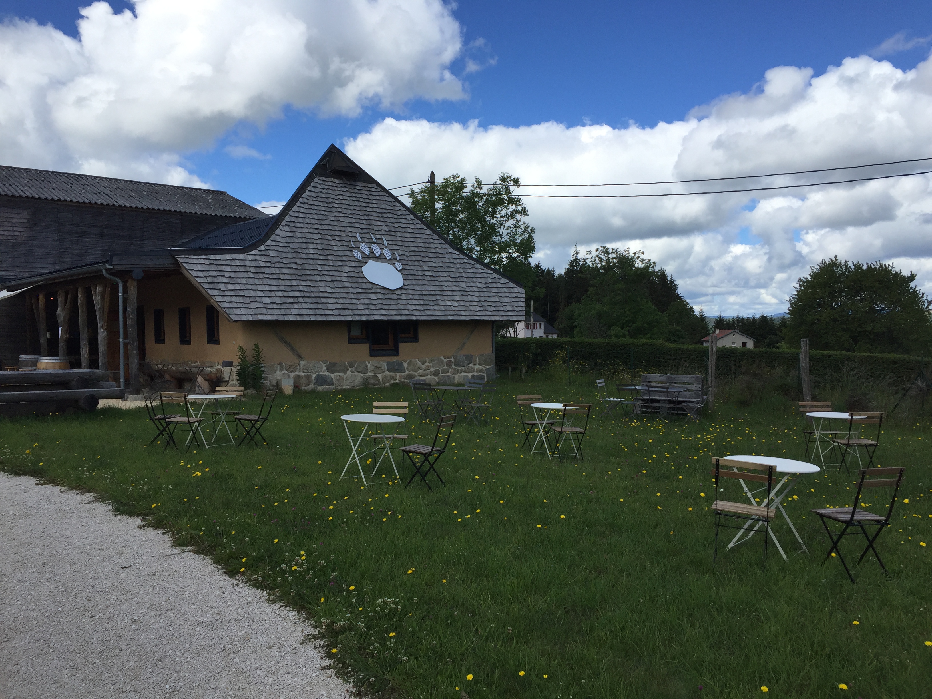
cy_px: 350
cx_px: 466
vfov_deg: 48.2
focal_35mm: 29
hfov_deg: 61.7
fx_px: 781
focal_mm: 4.15
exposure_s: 1/2083
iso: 32
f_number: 2.2
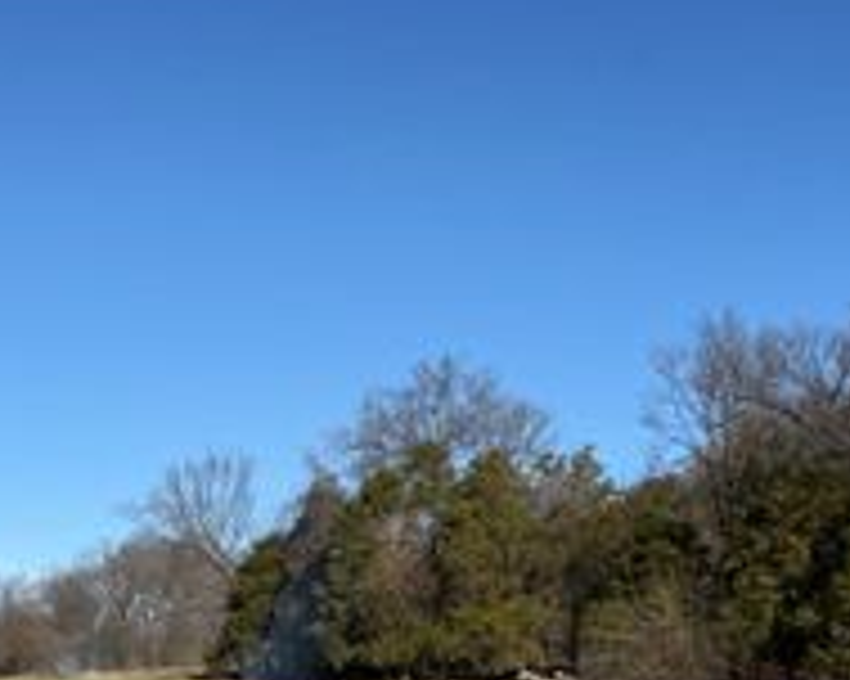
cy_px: 570
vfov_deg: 24.1
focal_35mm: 62
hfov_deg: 30.2
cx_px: 247
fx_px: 1559
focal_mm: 6.76
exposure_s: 1/5714
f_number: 1.78
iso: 80
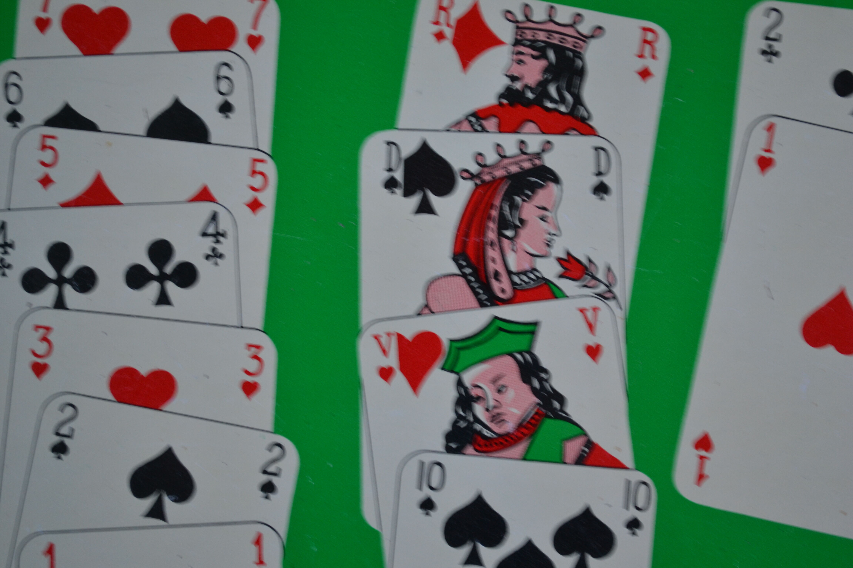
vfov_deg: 19.7
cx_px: 426
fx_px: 1635
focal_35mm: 69
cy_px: 284
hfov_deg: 29.2
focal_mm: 46
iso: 400
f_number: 5.3
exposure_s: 1/15
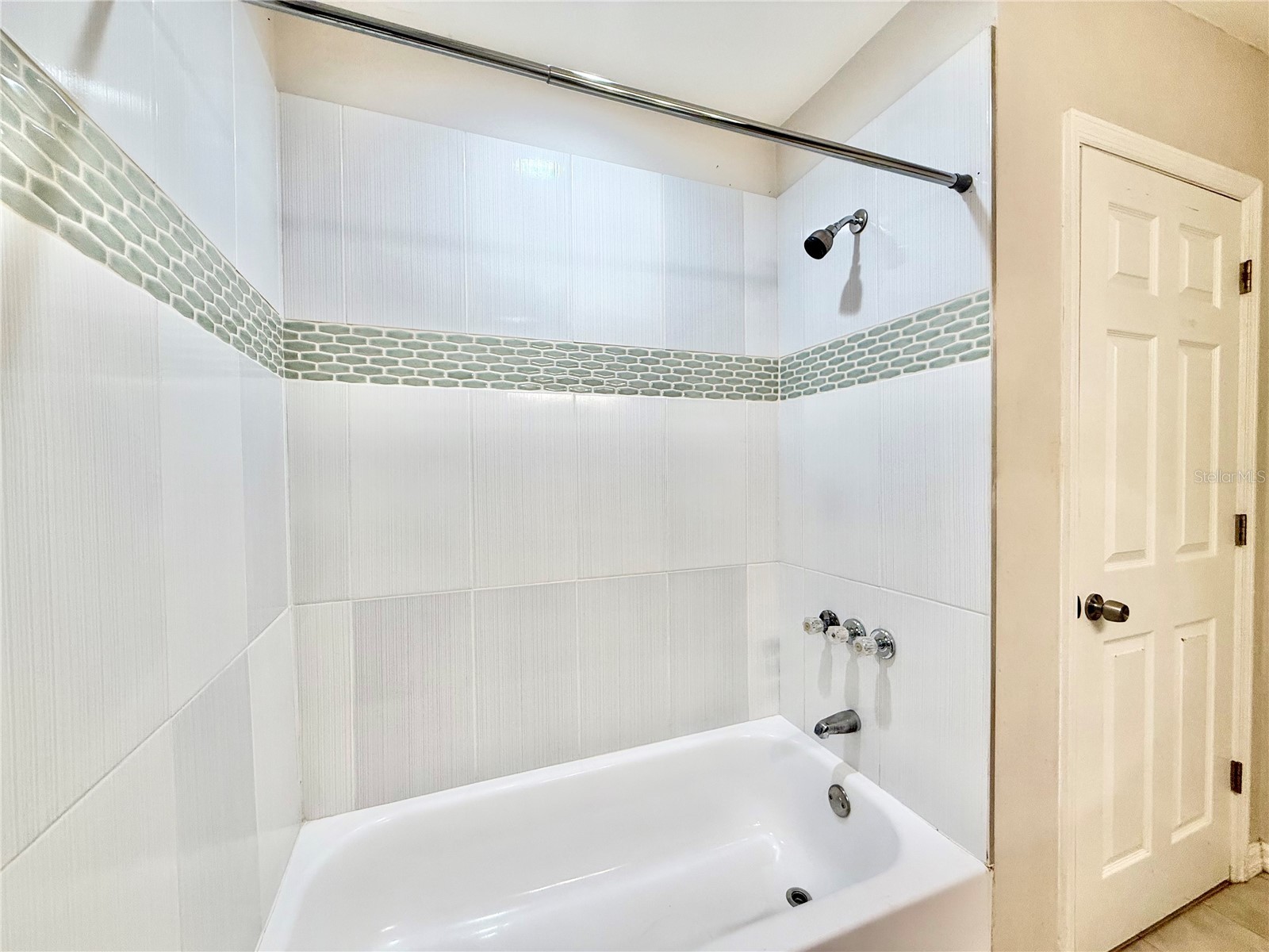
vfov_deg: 85.7
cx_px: 634
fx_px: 513
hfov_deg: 102.1
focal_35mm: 14
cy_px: 476
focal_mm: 2.22
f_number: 2.2
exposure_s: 1/120
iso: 160
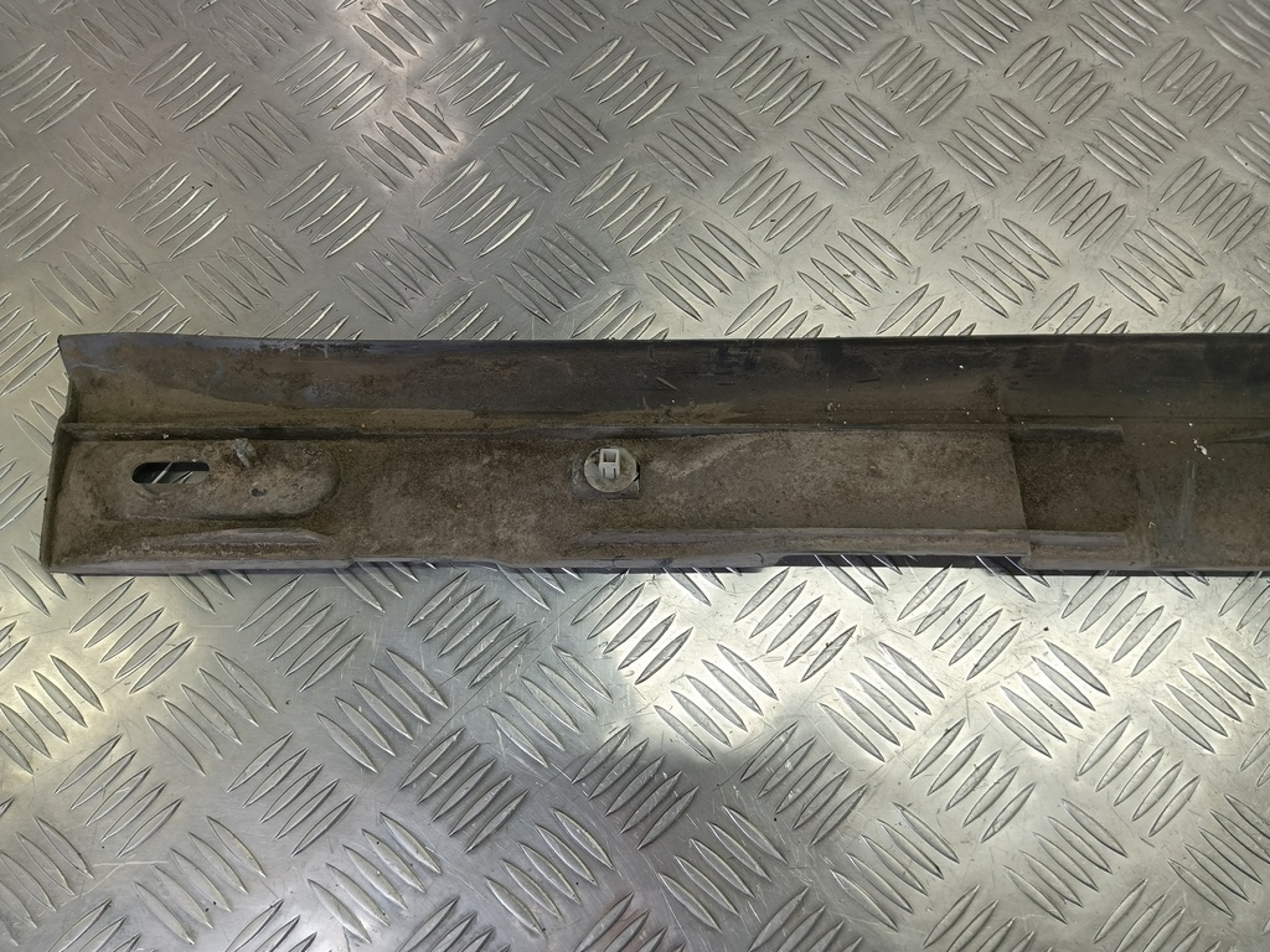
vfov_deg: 58.9
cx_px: 635
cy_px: 476
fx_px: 844
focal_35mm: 23
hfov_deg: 73.9
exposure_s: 1/50
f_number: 1.6
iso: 78
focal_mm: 4.11
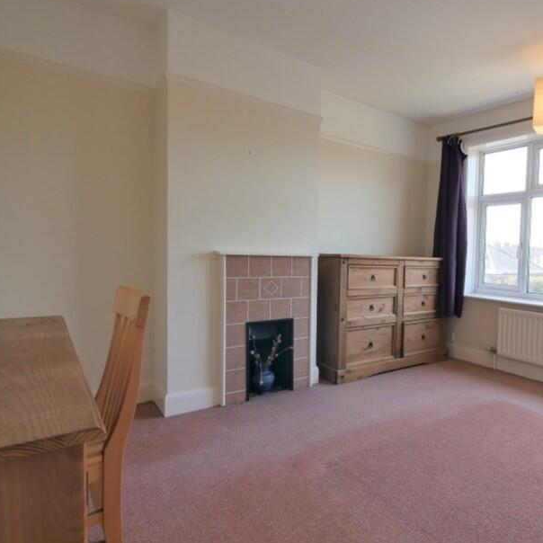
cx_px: 422
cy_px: 276
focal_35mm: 21
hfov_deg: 66.6
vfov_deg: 72.1
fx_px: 373
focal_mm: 7
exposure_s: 1/125
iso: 200
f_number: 4
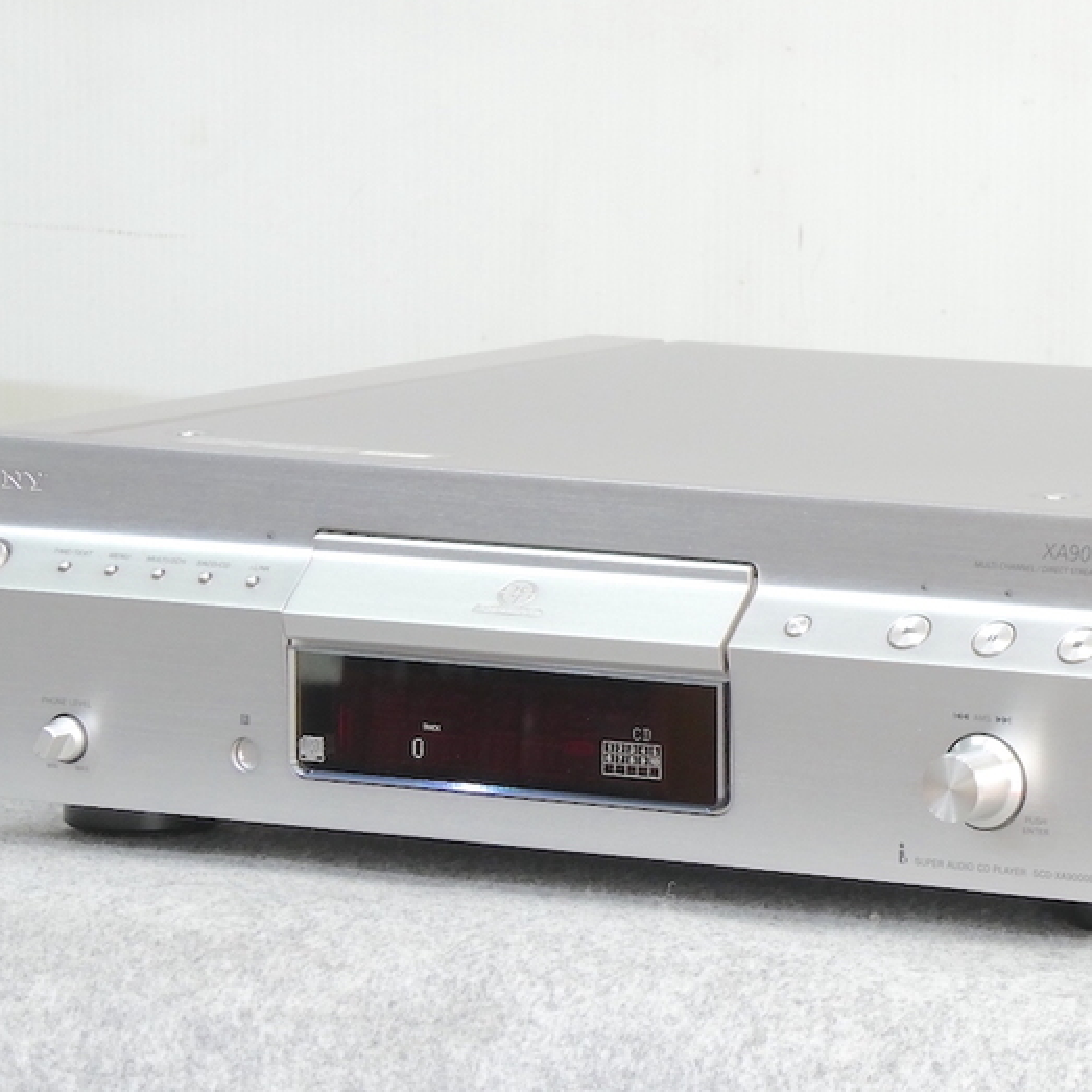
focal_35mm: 245
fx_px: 8744
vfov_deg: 7.1
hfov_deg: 7.1
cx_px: 831
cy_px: 603
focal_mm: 27.1
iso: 200
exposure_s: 1/6
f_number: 5.4
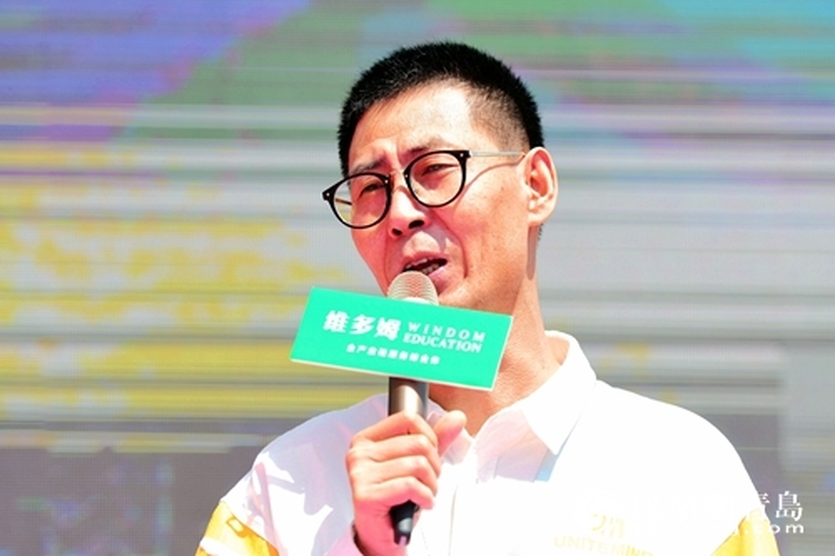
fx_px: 4869
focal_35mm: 210
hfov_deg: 9.8
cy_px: 278
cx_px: 418
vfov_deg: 6.5
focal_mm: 140
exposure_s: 1/1600
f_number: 3.5
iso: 200
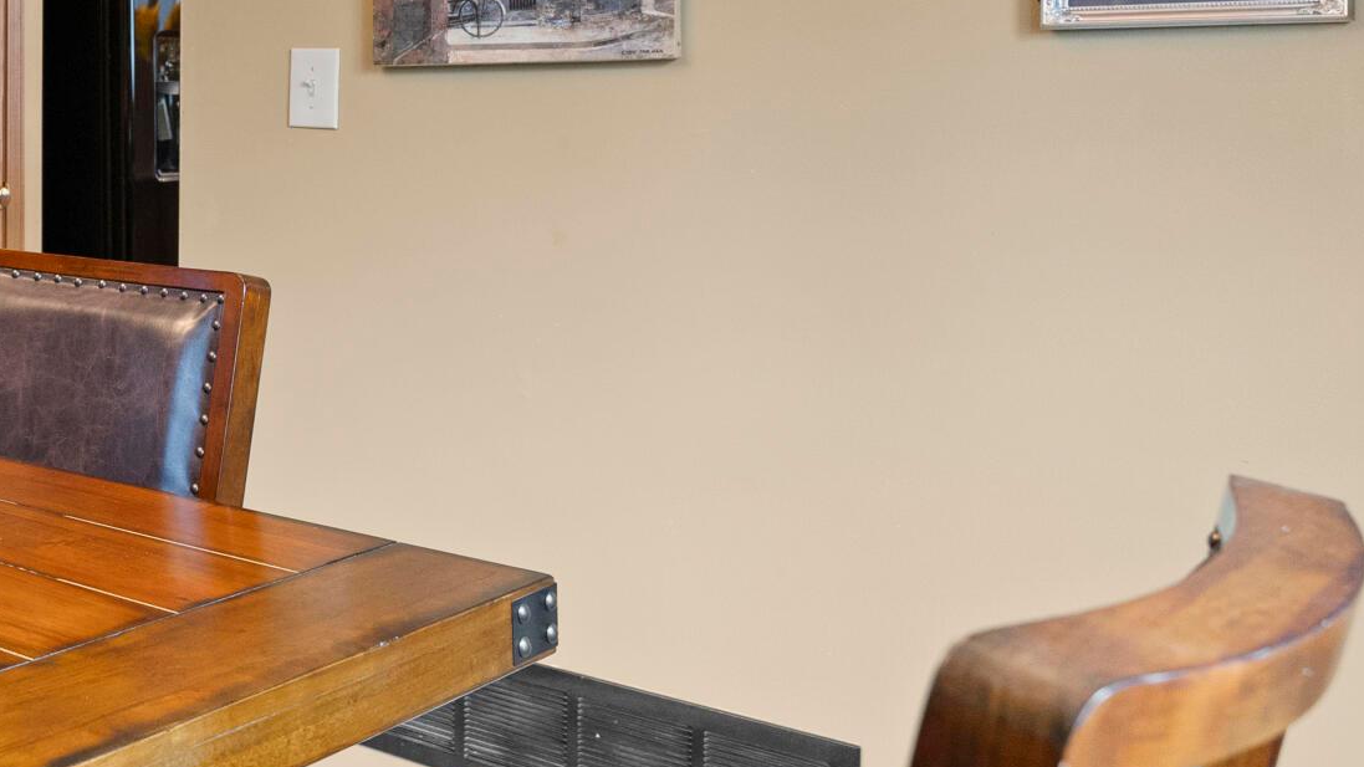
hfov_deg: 34.2
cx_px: -388
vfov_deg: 26.7
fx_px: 1576
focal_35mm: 44
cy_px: 121
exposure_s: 1/15
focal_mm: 15.2
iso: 2500
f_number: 4
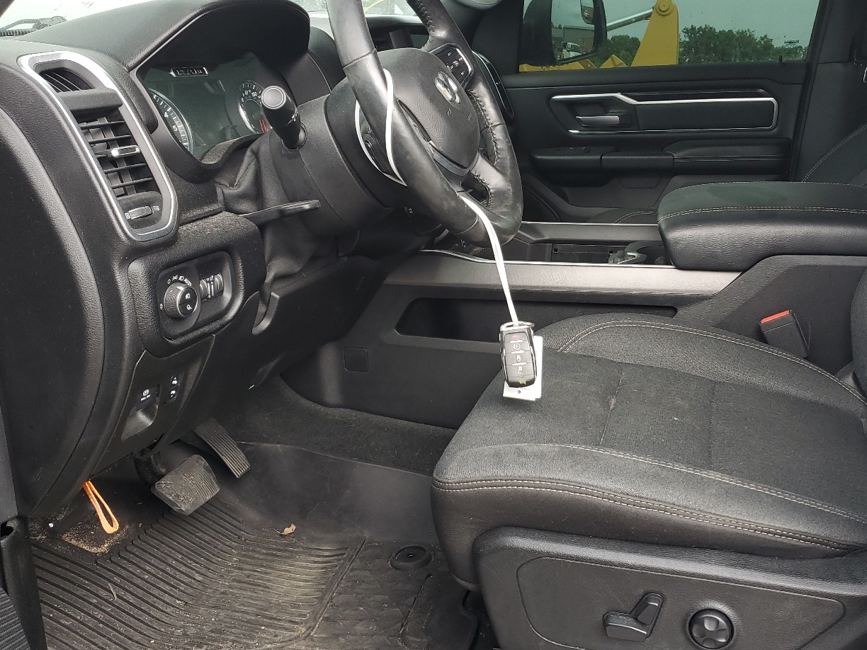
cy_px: 290
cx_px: 518
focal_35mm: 34
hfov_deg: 53.6
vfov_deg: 41.7
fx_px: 852
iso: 53
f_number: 1.5
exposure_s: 1/120
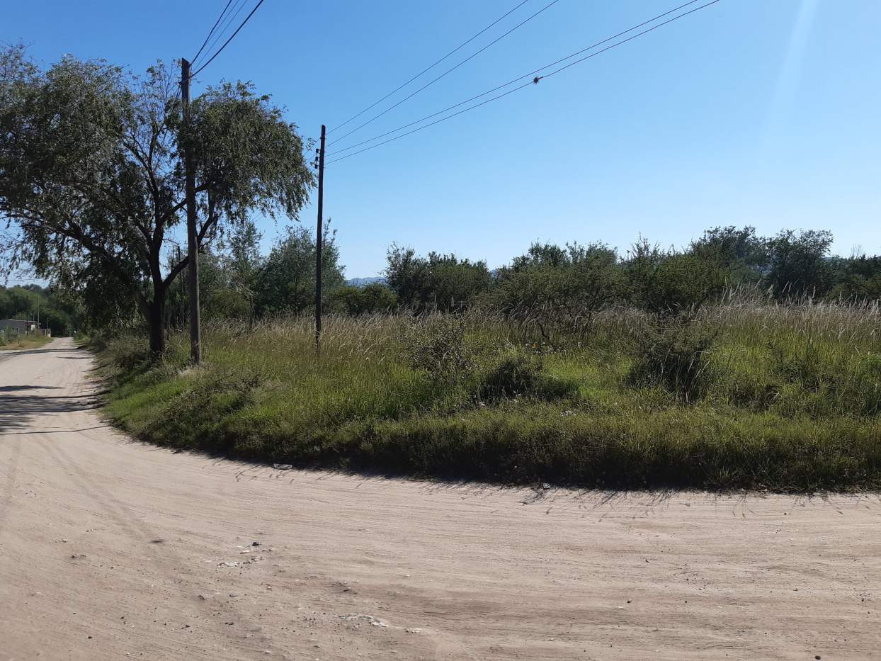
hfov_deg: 67.3
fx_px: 662
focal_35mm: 26
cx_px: 440
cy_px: 330
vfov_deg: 53.1
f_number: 1.7
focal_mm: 3.92
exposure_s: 1/2890
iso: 100
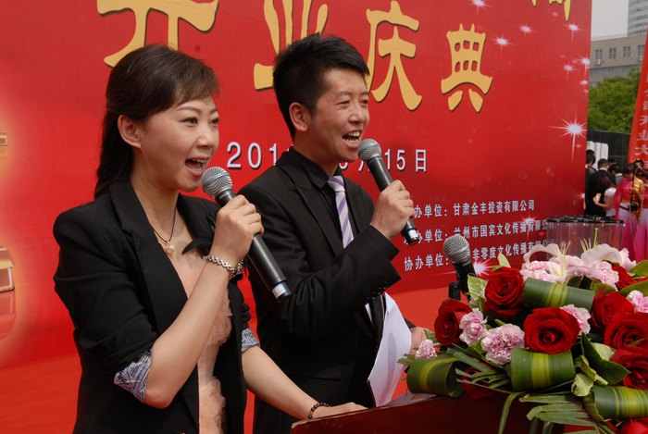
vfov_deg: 32.0
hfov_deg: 46.3
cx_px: 324
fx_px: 757
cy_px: 217
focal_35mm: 42
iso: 400
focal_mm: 28
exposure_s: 1/320
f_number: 11
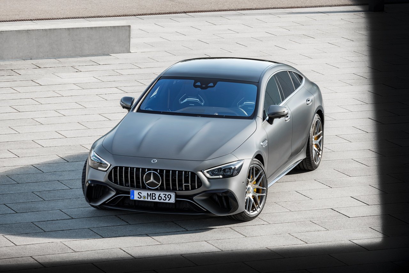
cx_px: 204
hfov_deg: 10.3
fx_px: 2272
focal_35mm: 200
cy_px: 136
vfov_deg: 6.9
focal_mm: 200
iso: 100
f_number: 11
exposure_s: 1/25
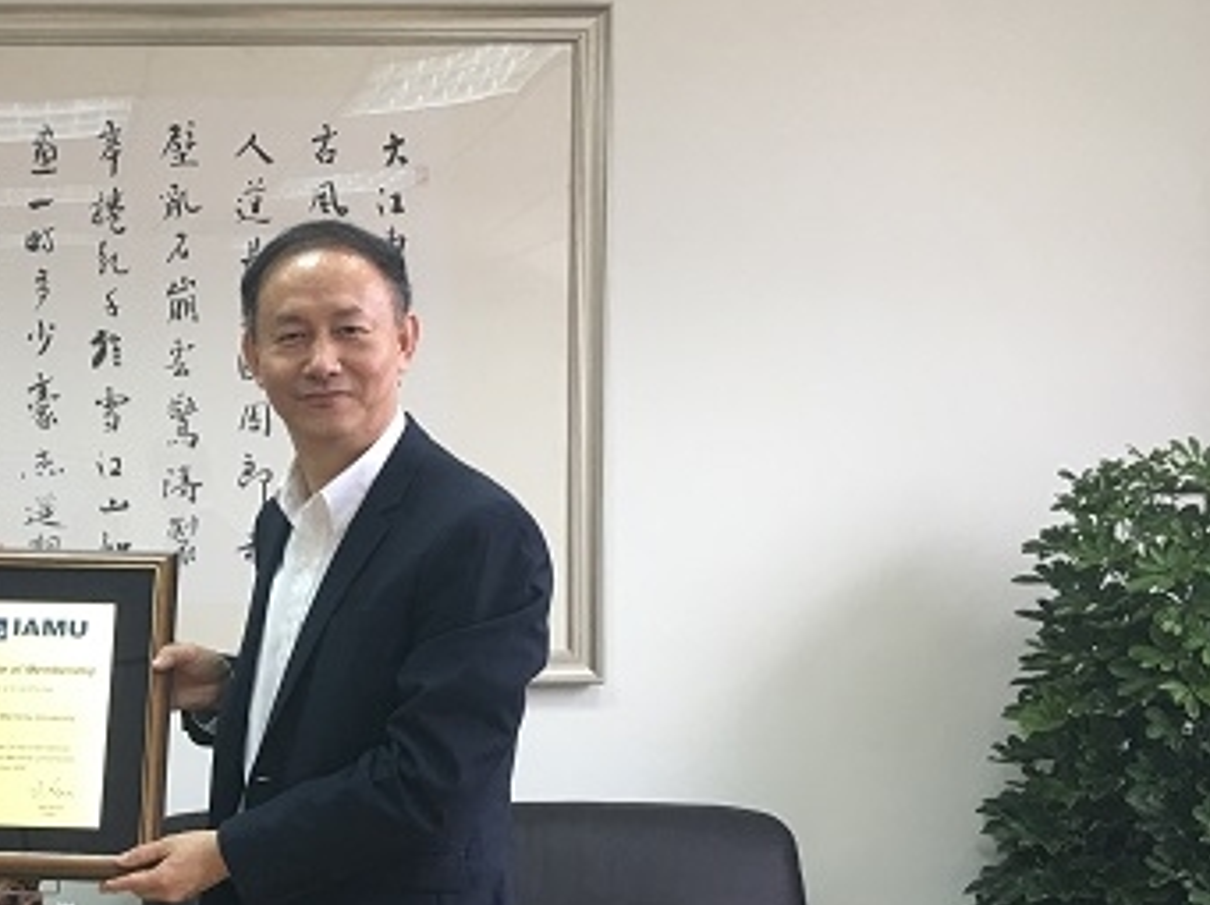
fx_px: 2200
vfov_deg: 22.7
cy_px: 800
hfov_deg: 29.6
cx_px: 153
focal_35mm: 63
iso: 32
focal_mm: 4.15
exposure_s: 1/17
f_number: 2.2
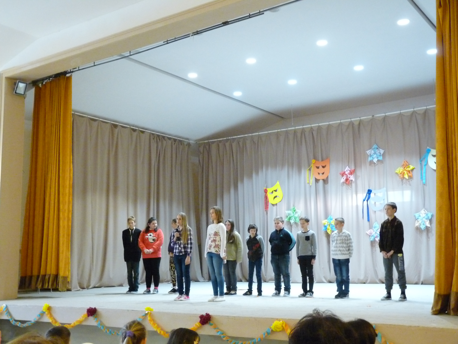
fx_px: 595
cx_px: 229
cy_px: 172
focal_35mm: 45
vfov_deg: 32.2
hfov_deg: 42.1
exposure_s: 1/20
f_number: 3
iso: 800
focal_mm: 8
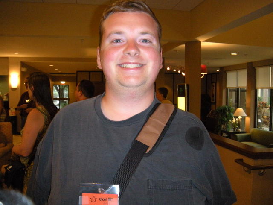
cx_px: 136
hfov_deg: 52.6
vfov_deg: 40.7
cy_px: 102
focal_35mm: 35
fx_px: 276
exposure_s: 1/60
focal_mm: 5.9
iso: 400
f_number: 3.8
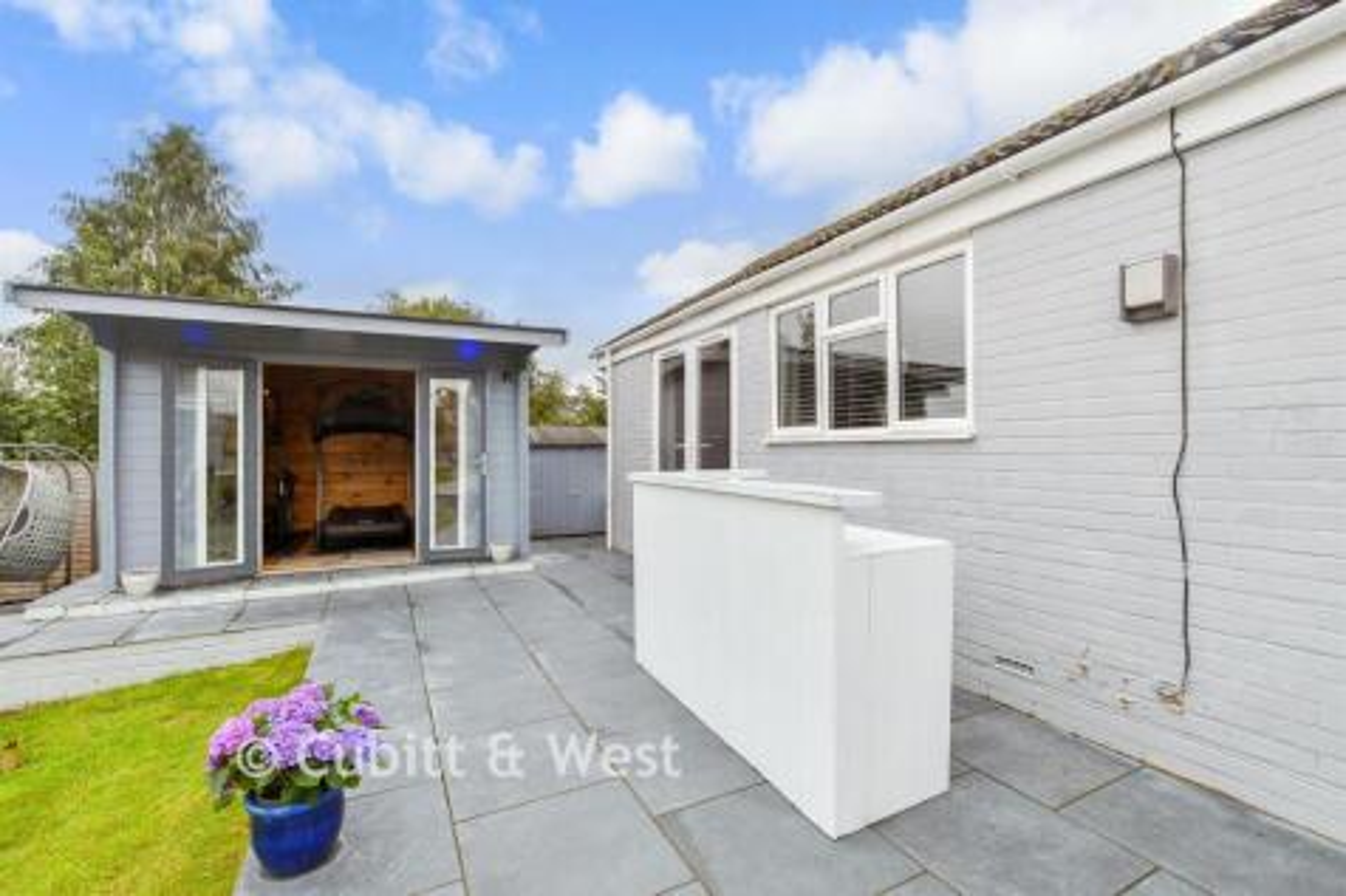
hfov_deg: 100.4
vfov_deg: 77.3
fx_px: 561
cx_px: 673
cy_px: 448
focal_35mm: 15
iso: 160
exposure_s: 1/160
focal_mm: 10
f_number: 8
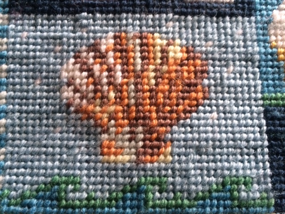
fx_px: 239
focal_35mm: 29
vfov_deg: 48.2
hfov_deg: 61.7
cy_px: 107
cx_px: 142
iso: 100
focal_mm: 4.15
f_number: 2.2
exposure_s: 1/30
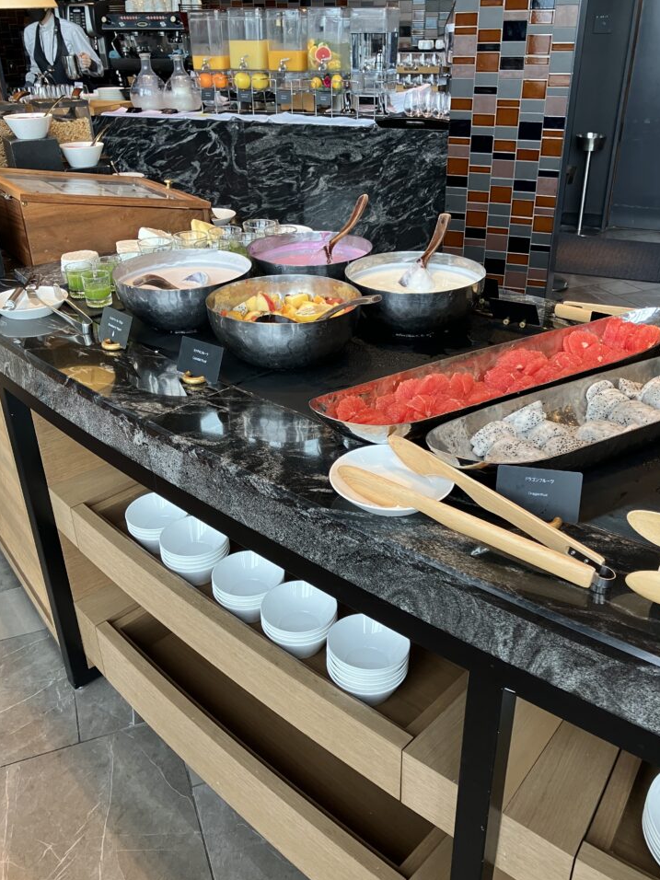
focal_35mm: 30
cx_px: 333
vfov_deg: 60.0
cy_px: 441
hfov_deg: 46.8
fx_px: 763
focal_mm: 3.99
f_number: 1.8
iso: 50
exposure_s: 1/60
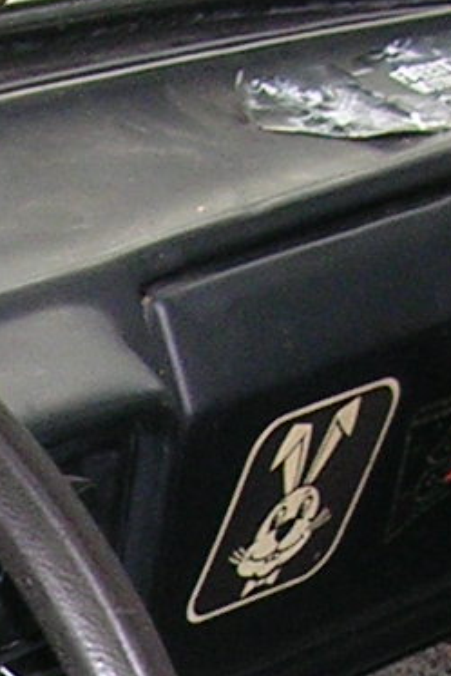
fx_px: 4074
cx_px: -219
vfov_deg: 9.2
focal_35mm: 217
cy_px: 1009
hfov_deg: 6.3
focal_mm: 5.8
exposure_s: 1/60.1
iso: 71
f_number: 2.8
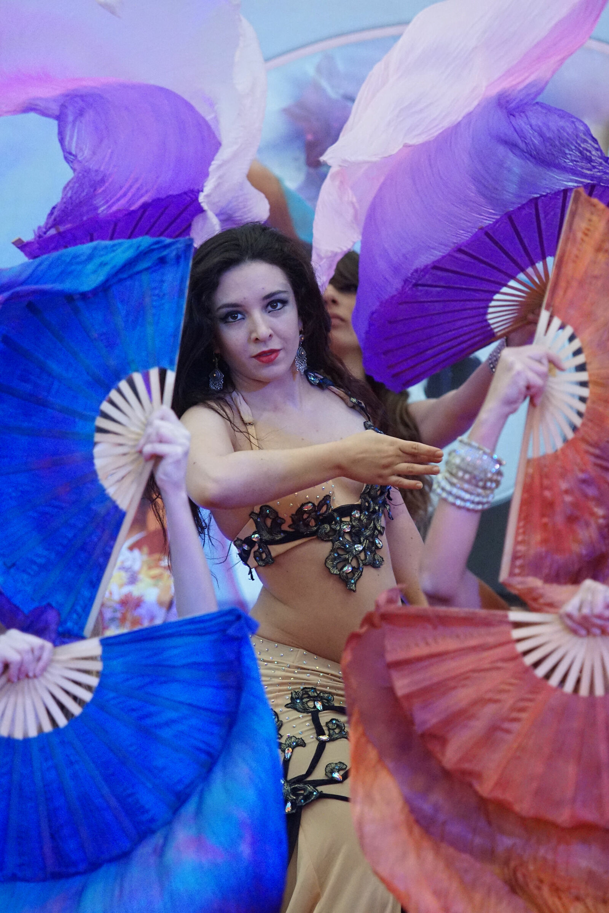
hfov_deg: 5.7
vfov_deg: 8.6
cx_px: 304
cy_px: 456
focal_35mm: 240
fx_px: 6090
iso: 3200
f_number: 2.8
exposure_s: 1/1000
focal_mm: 160
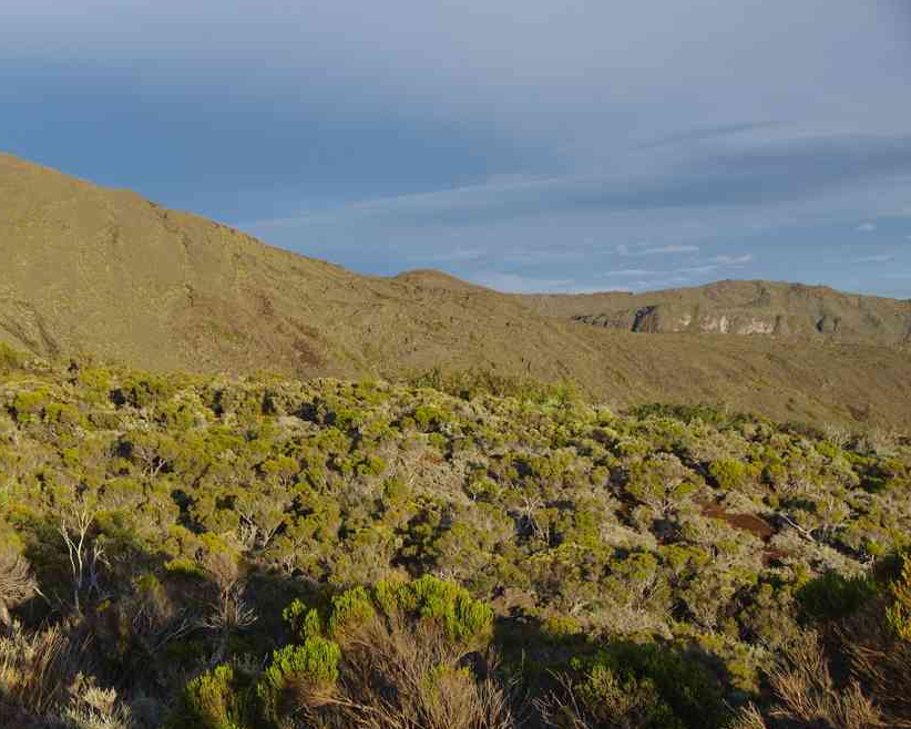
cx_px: 366
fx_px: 1969
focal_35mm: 73
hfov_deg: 26.0
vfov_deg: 21.0
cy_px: 366
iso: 200
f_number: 8
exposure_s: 1/80
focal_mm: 42.5
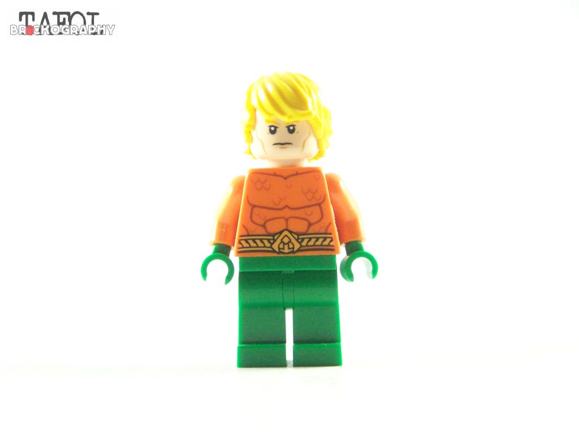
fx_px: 1756
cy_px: 217
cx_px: 290
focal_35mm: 105
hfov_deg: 18.7
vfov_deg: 14.1
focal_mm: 17.5
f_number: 3.2
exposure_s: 1/45
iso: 400
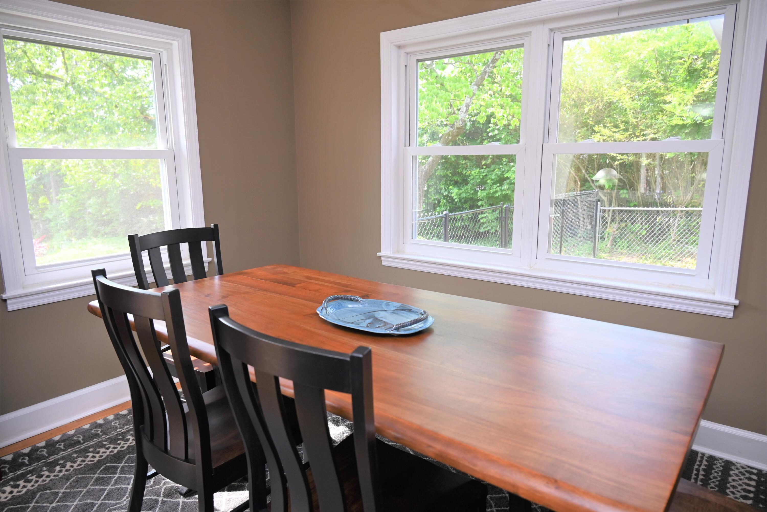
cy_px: 256
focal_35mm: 24
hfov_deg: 73.7
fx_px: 511
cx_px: 384
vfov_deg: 53.2
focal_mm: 24
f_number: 4
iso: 400
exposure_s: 1/125
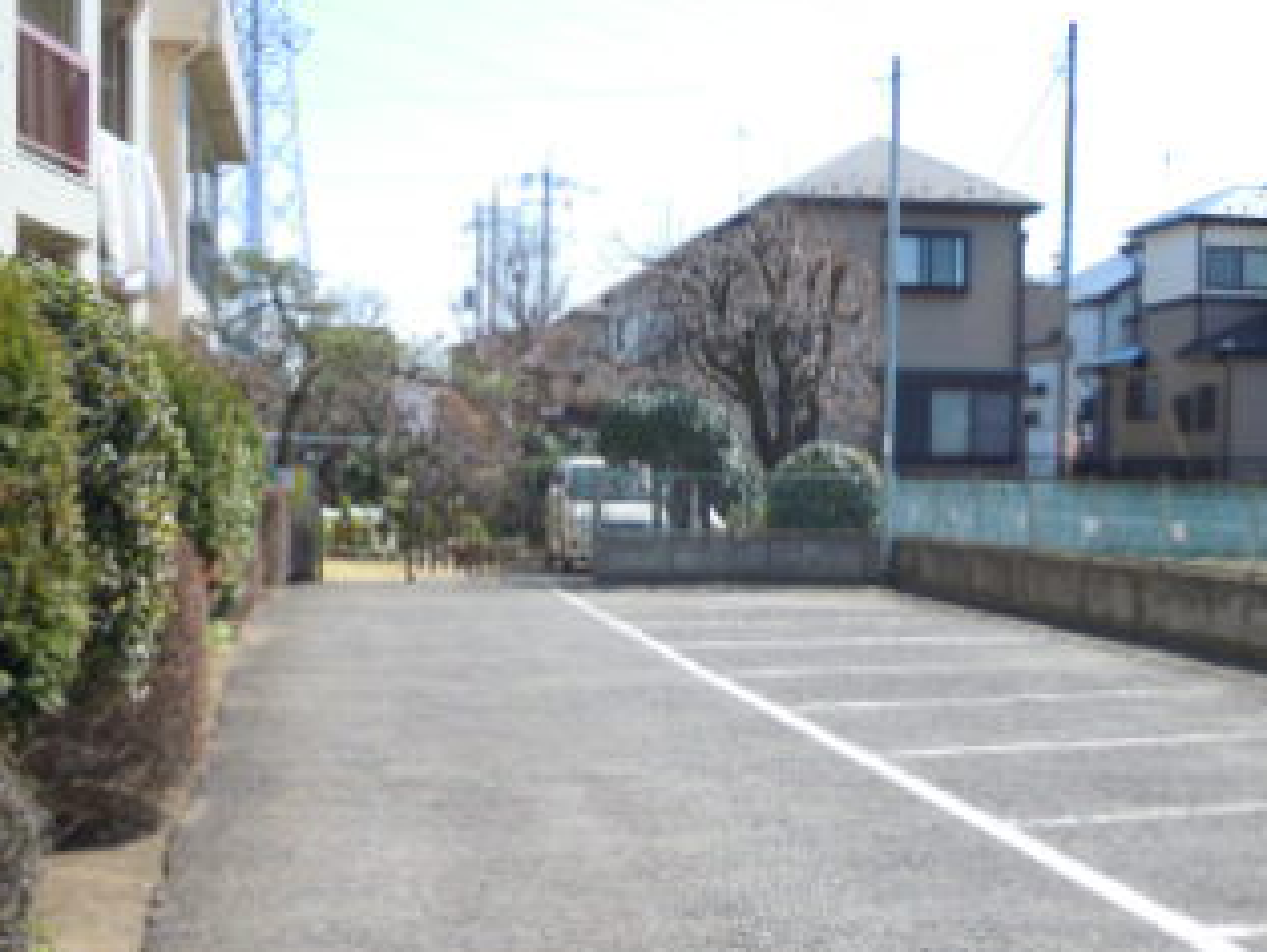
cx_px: 642
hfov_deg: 33.8
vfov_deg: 25.6
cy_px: 593
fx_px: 2088
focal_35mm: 57
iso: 100
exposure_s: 1/1000
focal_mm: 5
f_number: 2.7
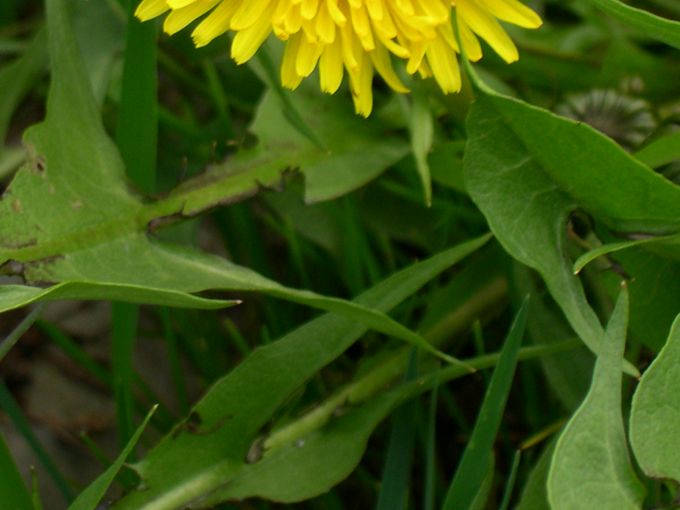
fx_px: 4322
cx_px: 358
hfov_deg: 9.0
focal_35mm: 220
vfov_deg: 6.7
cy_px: 39
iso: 100
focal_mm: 24
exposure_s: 1/132
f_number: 4.9
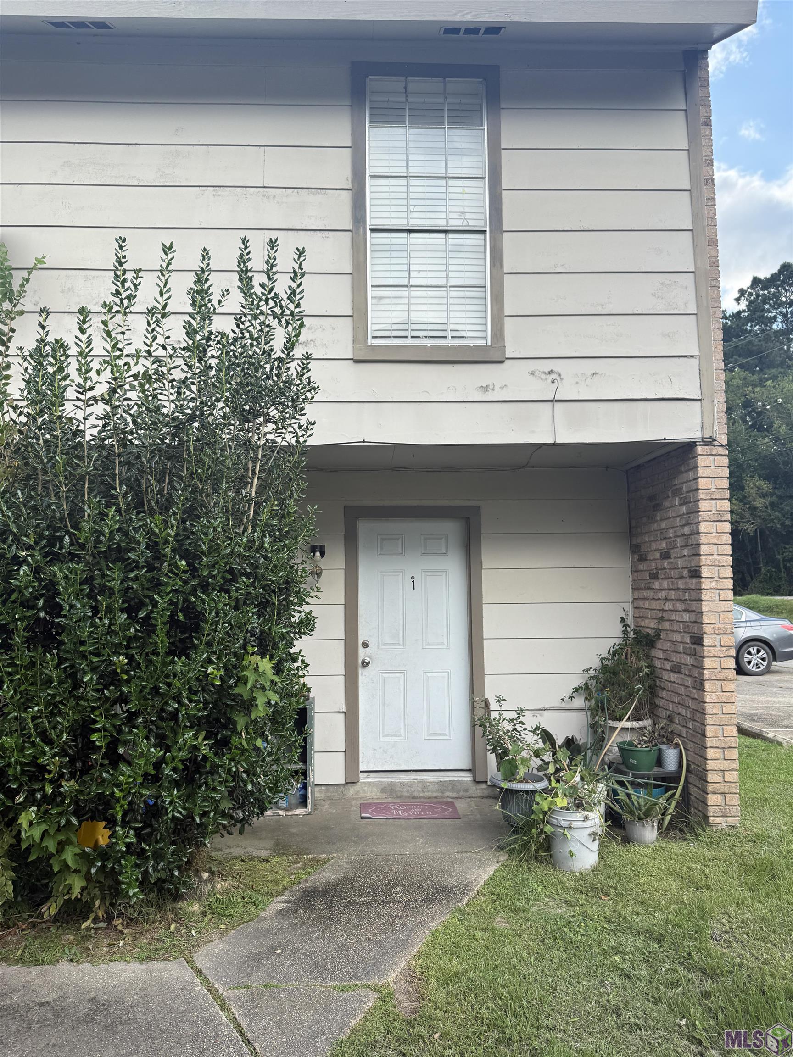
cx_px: 396
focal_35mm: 24
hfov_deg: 56.8
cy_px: 528
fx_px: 733
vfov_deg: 71.6
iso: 80
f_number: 1.78
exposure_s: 1/1192
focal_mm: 6.76
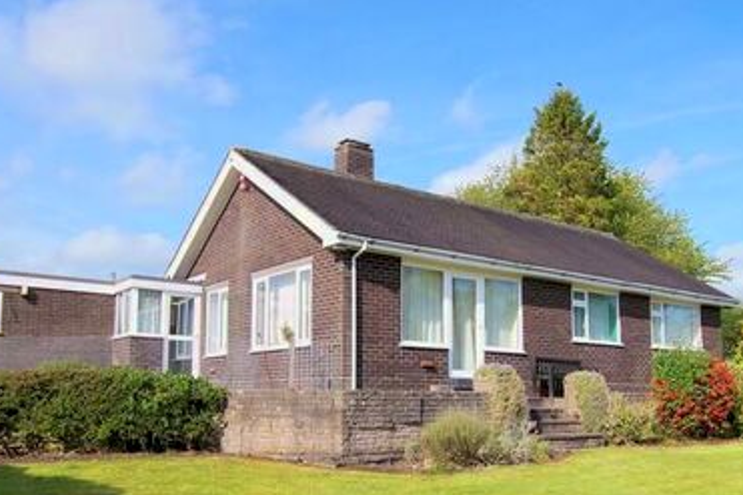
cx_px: 385
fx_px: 701
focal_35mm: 34
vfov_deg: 38.5
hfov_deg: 55.8
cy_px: 324
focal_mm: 12
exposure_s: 1/400
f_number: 8
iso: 200
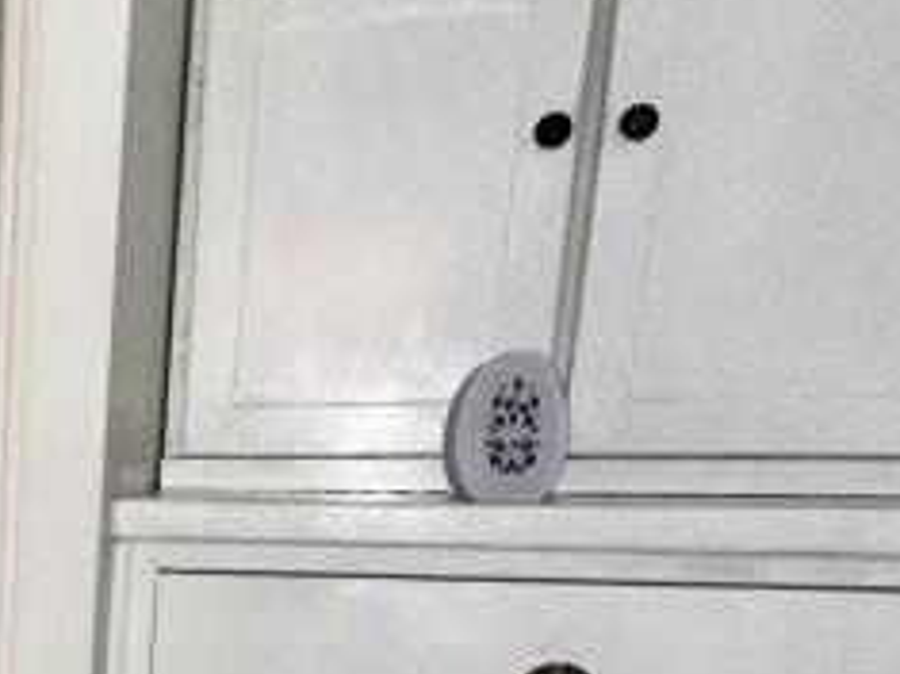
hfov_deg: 26.6
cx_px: -287
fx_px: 1585
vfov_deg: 22.0
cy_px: 827
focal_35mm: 61
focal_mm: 2.22
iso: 125
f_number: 2.2
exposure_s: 1/60
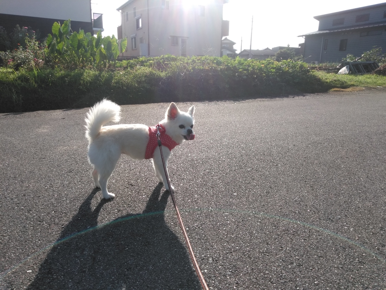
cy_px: 145
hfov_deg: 67.3
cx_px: 193
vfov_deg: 53.1
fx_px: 290
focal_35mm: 26
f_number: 2.2
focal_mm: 3.46
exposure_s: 1/705
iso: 38
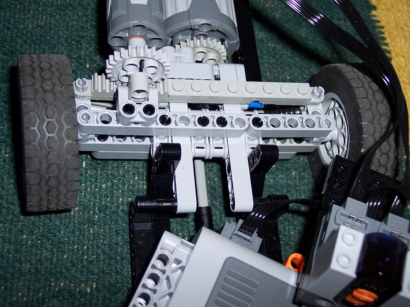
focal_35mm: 53
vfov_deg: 27.5
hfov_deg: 36.2
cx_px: 207
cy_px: 135
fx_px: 628
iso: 100
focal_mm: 8
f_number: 2.8
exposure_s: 1/60
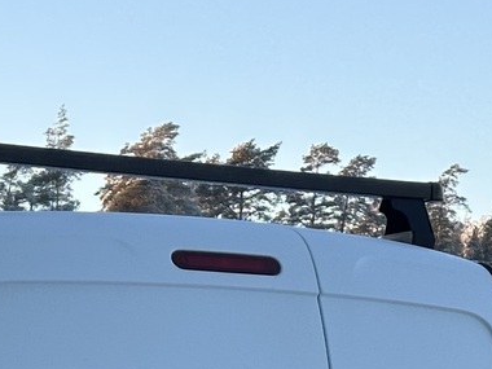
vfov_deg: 7.9
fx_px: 2587
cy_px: 660
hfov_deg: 10.7
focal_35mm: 182
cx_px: -60
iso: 64
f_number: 1.78
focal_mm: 6.86
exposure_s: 1/368
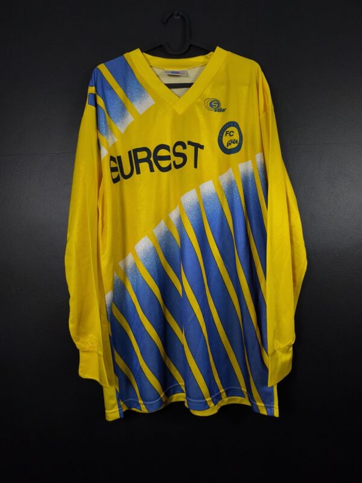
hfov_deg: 58.9
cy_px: 242
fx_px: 321
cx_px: 181
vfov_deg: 73.9
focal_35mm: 23
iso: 400
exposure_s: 1/160
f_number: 1.6
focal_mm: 6.57
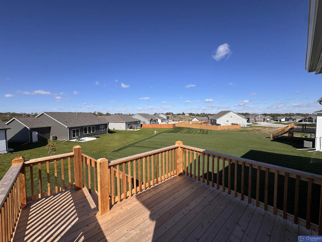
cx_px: 161
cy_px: 121
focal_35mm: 14
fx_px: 130
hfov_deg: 102.1
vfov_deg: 85.7
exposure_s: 1/3106
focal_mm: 2.22
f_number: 2.2
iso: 50
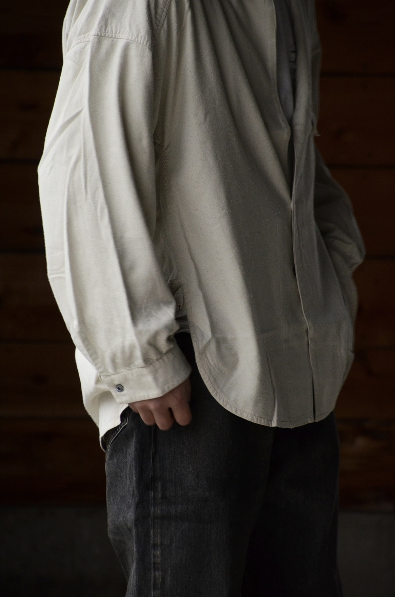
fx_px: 4586
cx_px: 198
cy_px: 298
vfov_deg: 7.4
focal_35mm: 278
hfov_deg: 4.9
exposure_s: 1/50
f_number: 6.3
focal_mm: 185
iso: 1250
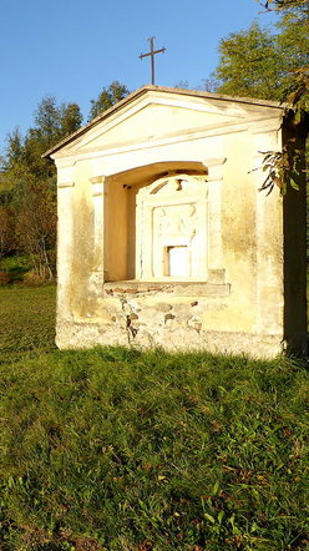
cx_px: -46
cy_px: 276
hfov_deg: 28.4
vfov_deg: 54.0
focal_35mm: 37
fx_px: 540
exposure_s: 1/500
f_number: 3.3
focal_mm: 4.3
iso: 100
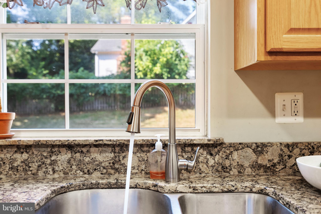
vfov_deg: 37.9
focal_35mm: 35
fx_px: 312
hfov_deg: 54.4
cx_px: 160
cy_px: 107
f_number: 4
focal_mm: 35
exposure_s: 1/20
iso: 320
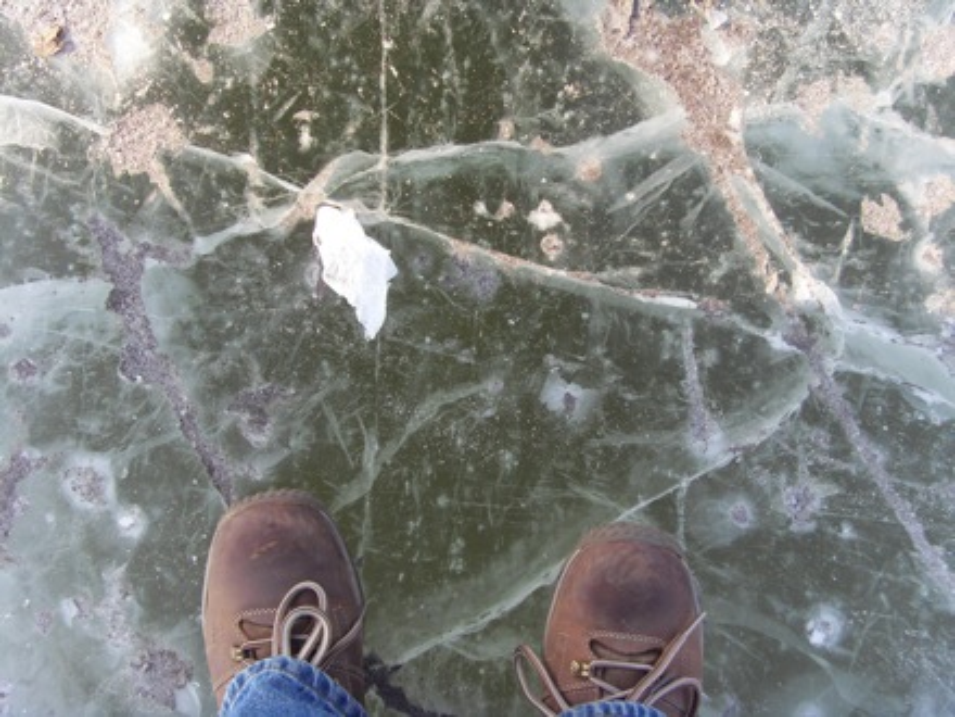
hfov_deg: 47.9
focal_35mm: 39
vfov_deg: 36.8
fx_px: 1076
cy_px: 358
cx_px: 478
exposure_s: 1/125
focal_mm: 6.6
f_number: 3.5
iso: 80
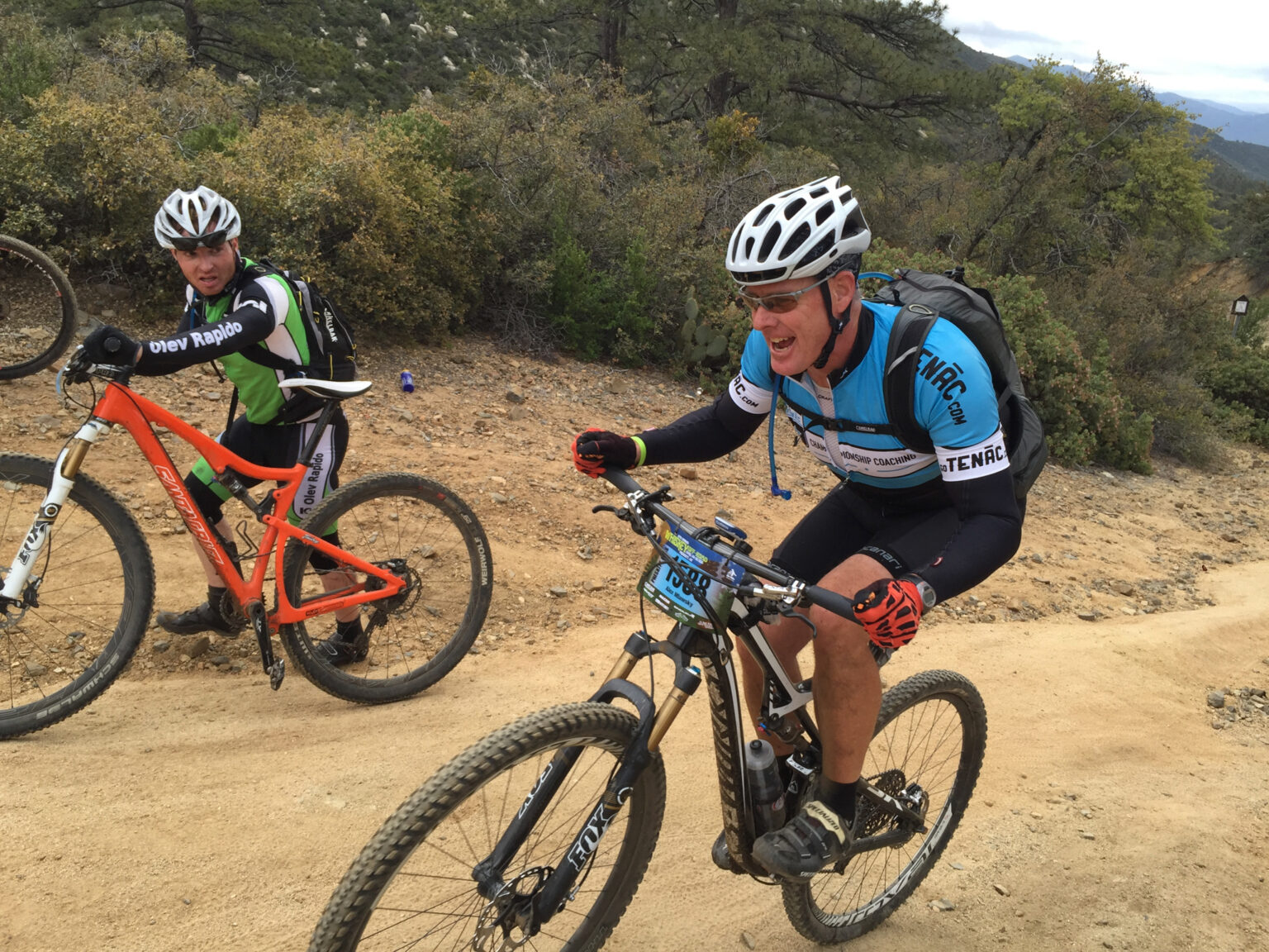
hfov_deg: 61.7
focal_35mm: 29
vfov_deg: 48.2
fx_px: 1063
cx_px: 634
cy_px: 476
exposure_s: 1/514
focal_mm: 4.15
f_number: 2.2
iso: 32
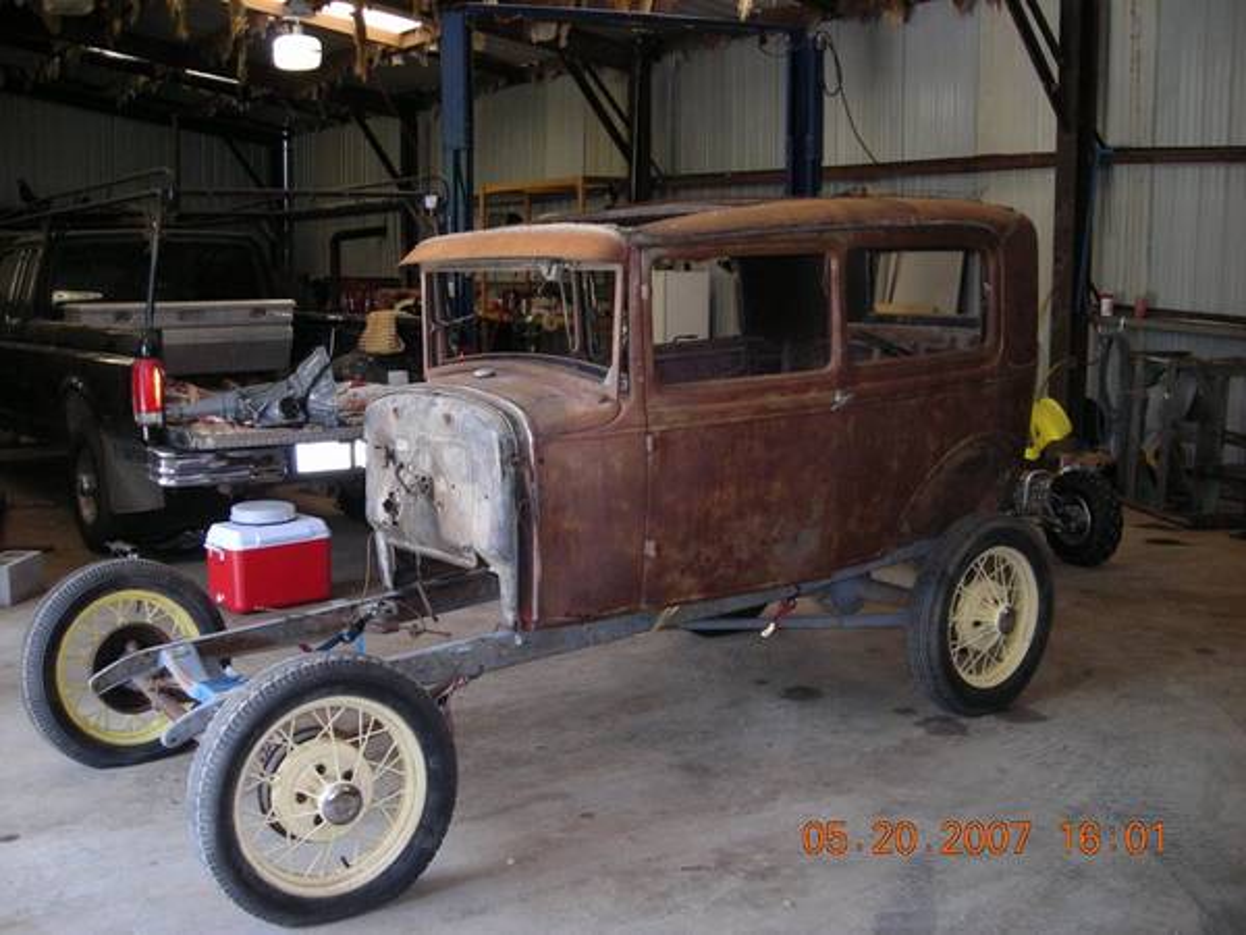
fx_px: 1368
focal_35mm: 38
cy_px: 468
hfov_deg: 49.0
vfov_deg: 37.7
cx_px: 623
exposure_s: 1/60
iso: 208
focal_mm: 6.3
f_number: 3.2
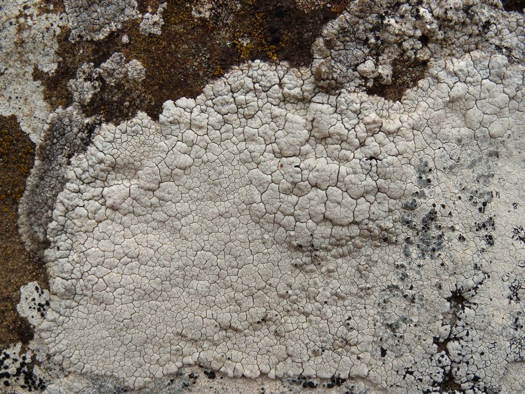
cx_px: 262
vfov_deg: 39.7
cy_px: 197
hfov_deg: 51.4
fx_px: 546
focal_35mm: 36
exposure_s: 1/160
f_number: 8.5
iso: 80
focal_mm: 6.4
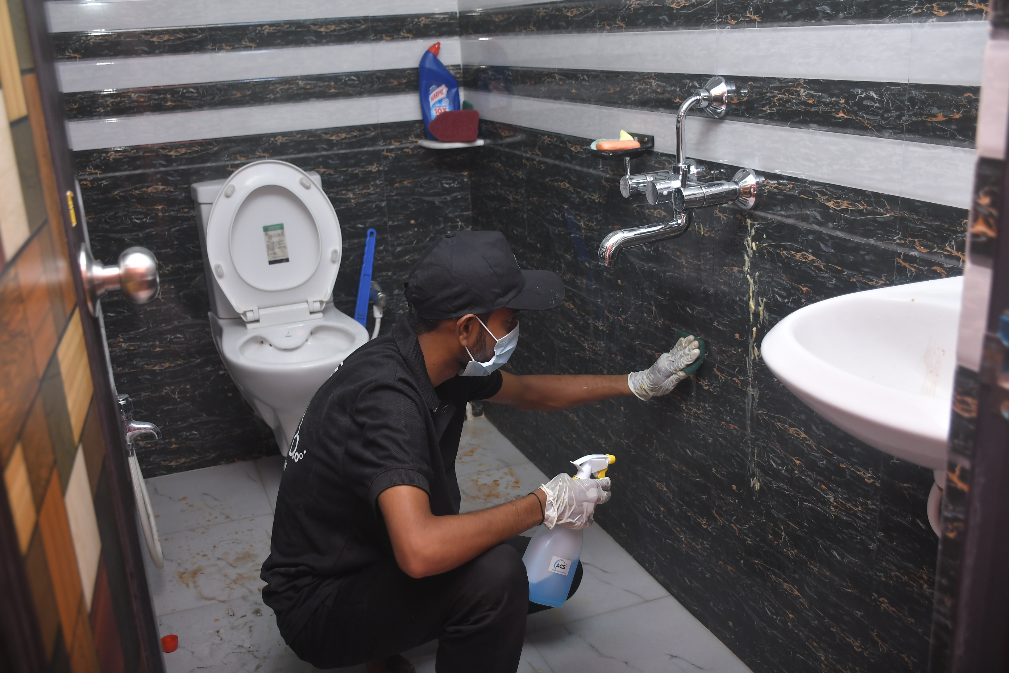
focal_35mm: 34
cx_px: 504
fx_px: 953
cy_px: 336
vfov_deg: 38.9
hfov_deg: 55.8
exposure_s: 1/320
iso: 400
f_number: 3.8
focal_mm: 23
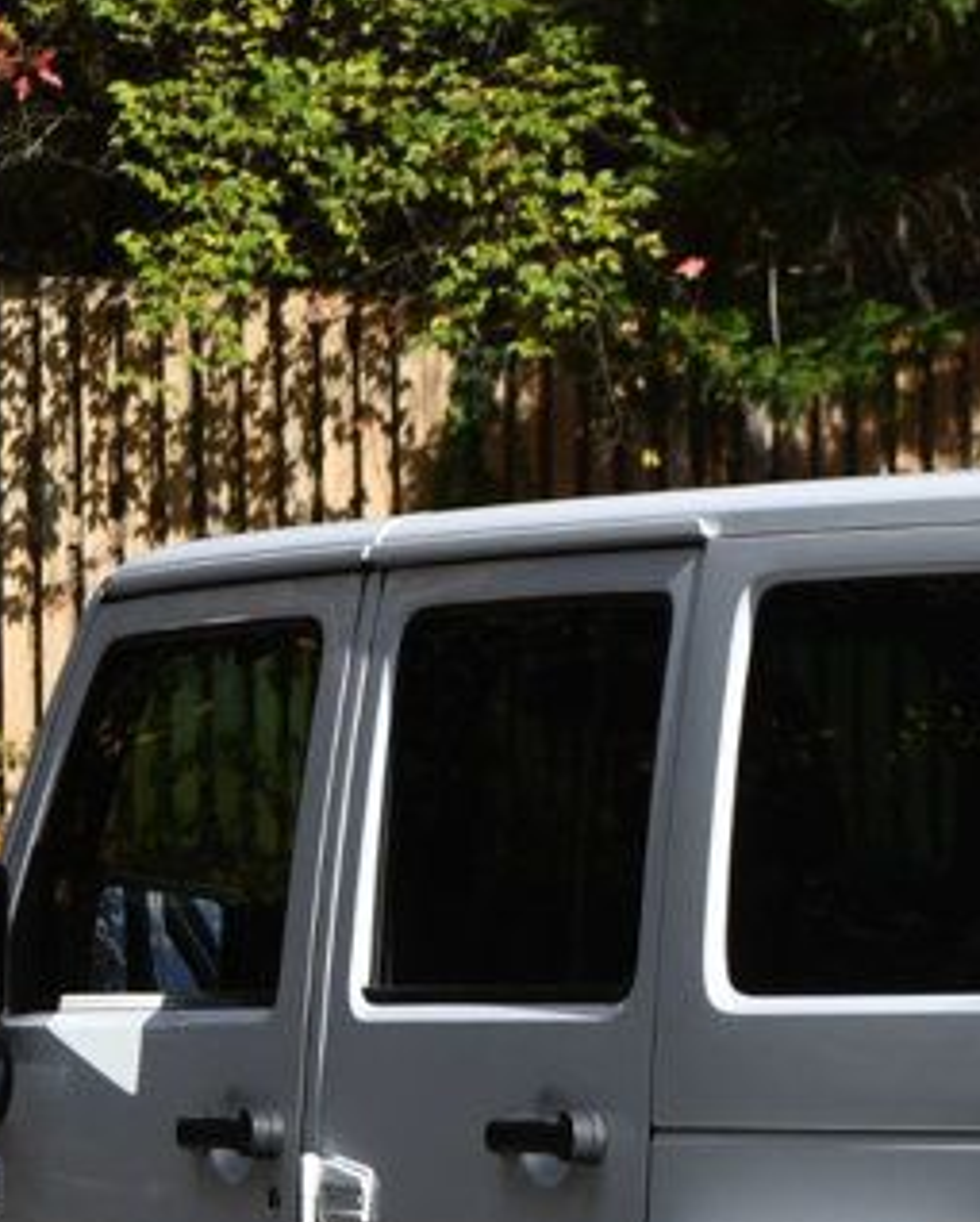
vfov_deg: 5.7
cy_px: 1055
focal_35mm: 338
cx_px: 926
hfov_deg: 4.6
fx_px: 12237
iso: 100
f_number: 9
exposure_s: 1/320
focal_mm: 75
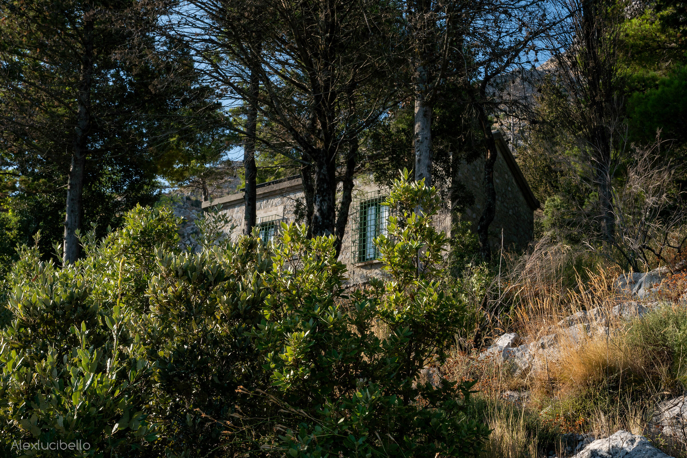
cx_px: 344
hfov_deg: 37.9
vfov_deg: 25.8
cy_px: 229
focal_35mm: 52
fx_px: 1002
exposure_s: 1/125
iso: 100
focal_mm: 35
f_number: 16
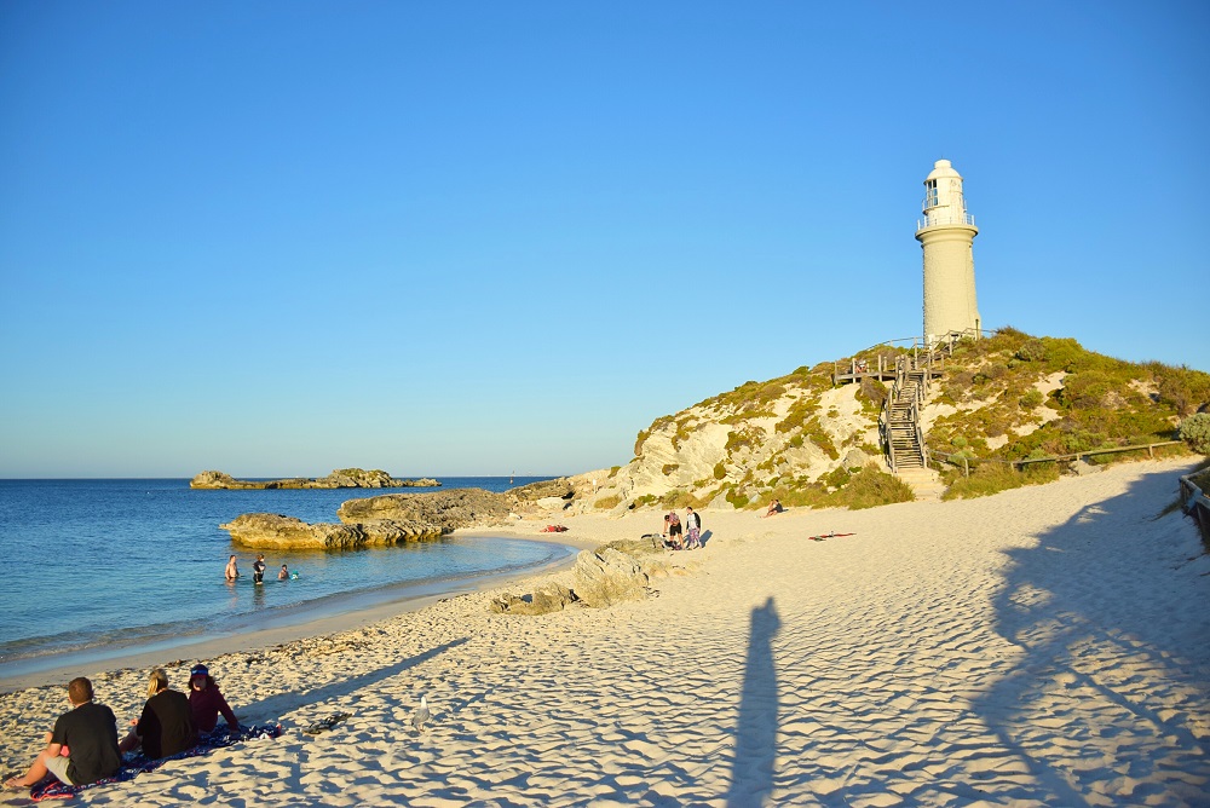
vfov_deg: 48.0
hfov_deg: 67.4
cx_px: 605
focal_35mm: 27
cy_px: 404
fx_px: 908
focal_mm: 18
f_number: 3.5
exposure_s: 1/2500
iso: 200
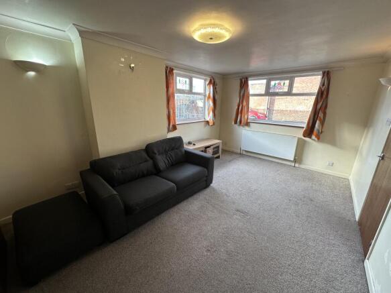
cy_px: 146
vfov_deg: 85.7
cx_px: 196
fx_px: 158
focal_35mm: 14
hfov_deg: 102.1
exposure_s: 1/100
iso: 80
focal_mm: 2.22
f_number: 2.2
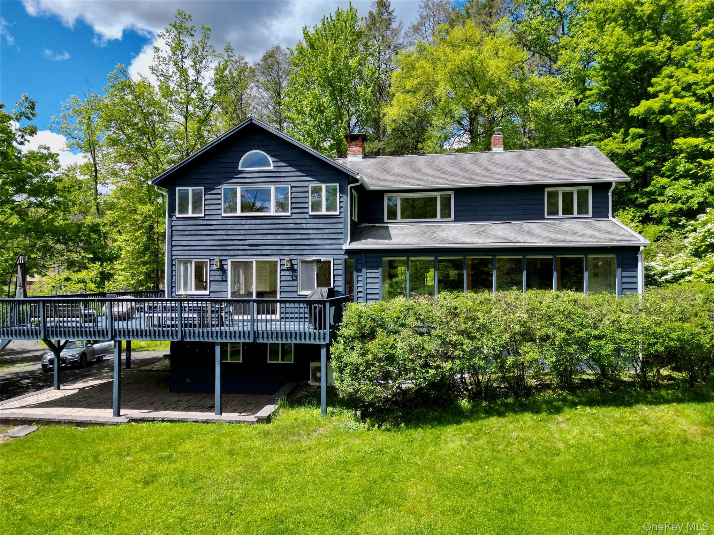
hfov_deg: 71.6
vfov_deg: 56.8
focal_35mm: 24
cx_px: 357
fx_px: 495
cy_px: 268
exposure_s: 1/1600
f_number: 1.7
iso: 110
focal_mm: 6.72
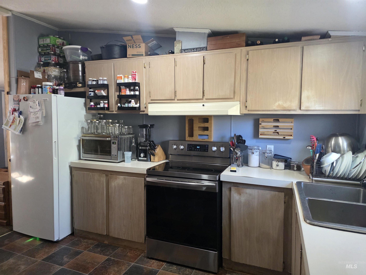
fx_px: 243
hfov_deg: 73.9
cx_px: 183
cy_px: 138
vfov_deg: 58.9
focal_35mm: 23
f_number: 1.7
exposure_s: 1/120
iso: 500
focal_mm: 6.3
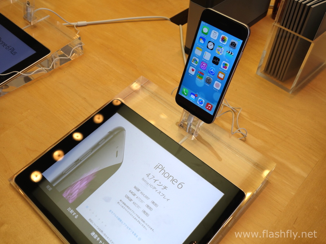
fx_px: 301
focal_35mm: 32
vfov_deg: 44.2
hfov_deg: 56.8
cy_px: 122
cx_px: 163
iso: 160
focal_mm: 11.75
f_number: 4
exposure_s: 1/100
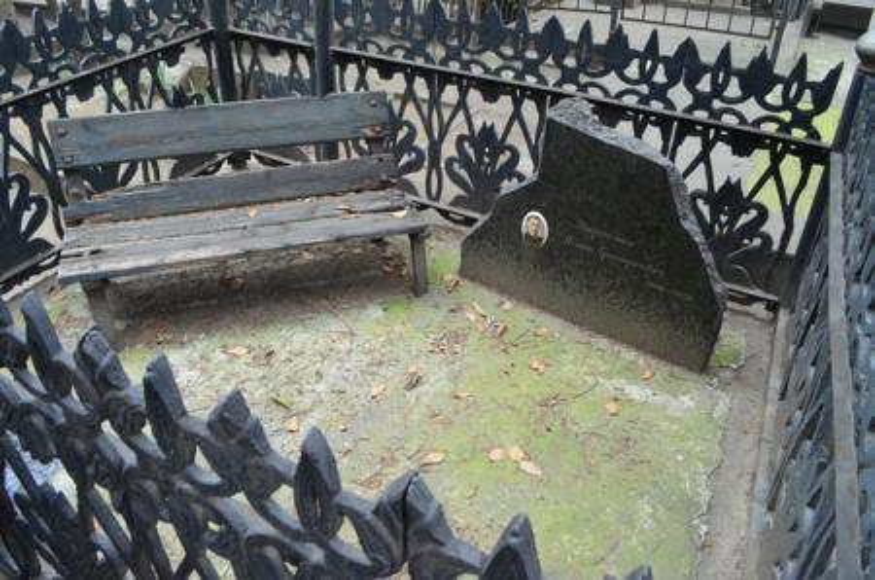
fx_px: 655
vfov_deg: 47.7
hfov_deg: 67.5
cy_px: 290
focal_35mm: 27
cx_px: 438
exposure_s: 1/40
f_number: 5.6
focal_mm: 18
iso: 640
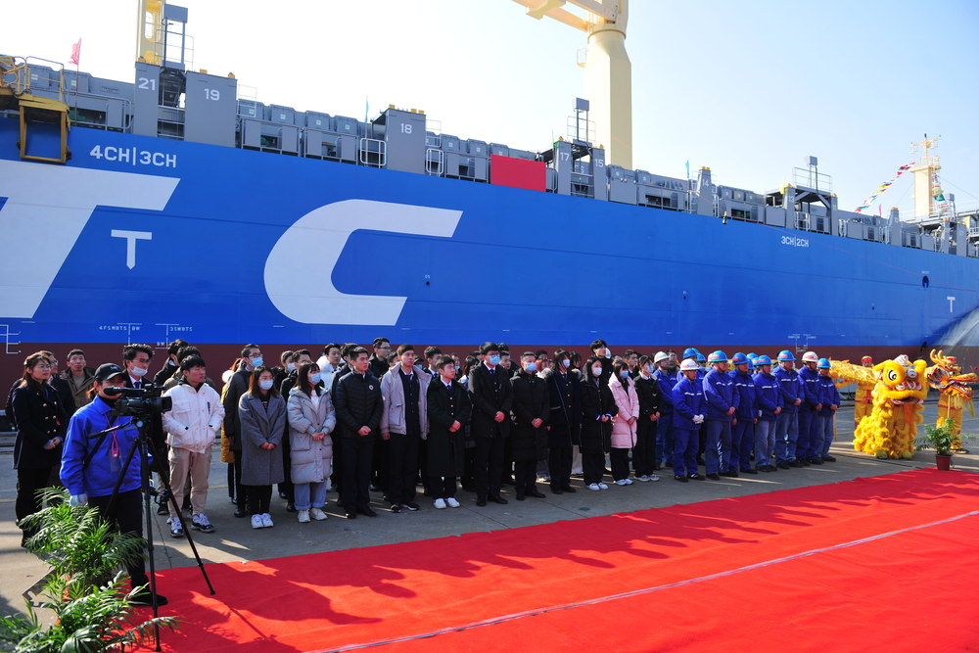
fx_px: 653
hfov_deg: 73.7
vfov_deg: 53.1
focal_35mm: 24
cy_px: 326
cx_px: 490
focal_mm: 24
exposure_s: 1/500
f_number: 5
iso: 200
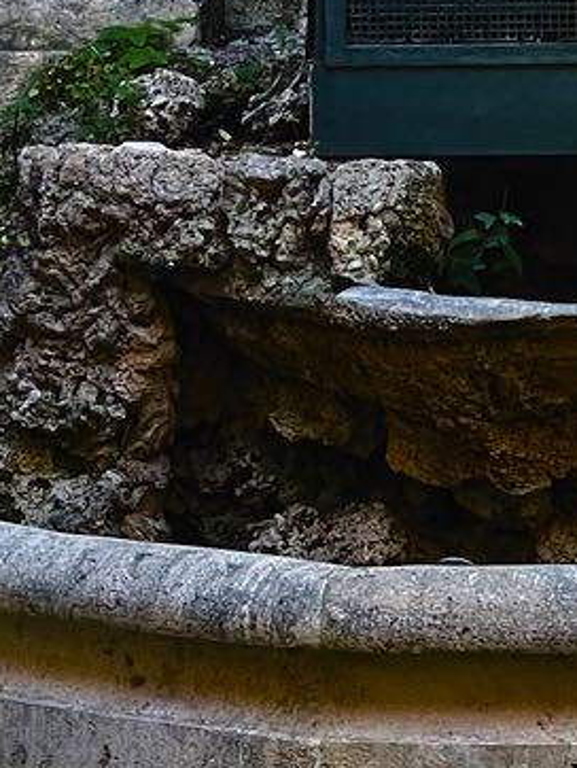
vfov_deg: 9.7
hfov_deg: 7.5
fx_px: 4351
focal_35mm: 196
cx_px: 641
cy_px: -516
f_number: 2
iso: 25
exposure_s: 1/114
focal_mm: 6
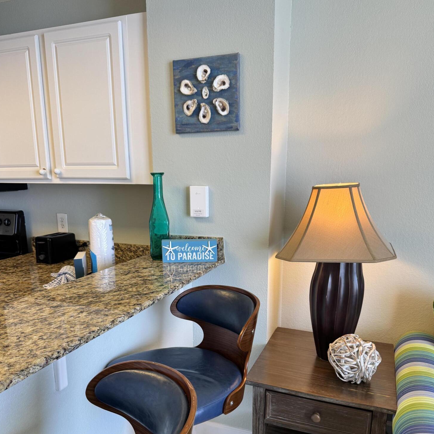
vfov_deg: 55.1
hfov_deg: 55.6
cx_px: 219
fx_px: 411
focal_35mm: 29
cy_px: 268
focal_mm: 6.76
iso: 125
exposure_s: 1/120
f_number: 1.78
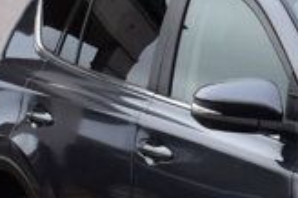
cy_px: 62
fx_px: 2250
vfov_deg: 5.0
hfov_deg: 7.4
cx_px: 532
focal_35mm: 272
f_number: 9
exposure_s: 1/160
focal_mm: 29
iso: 400
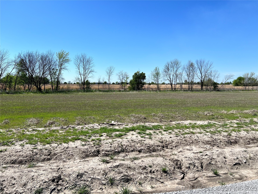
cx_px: 129
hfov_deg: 67.3
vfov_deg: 53.1
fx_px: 194
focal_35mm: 26
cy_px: 97
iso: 50
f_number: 1.5
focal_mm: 5.7
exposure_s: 1/5319
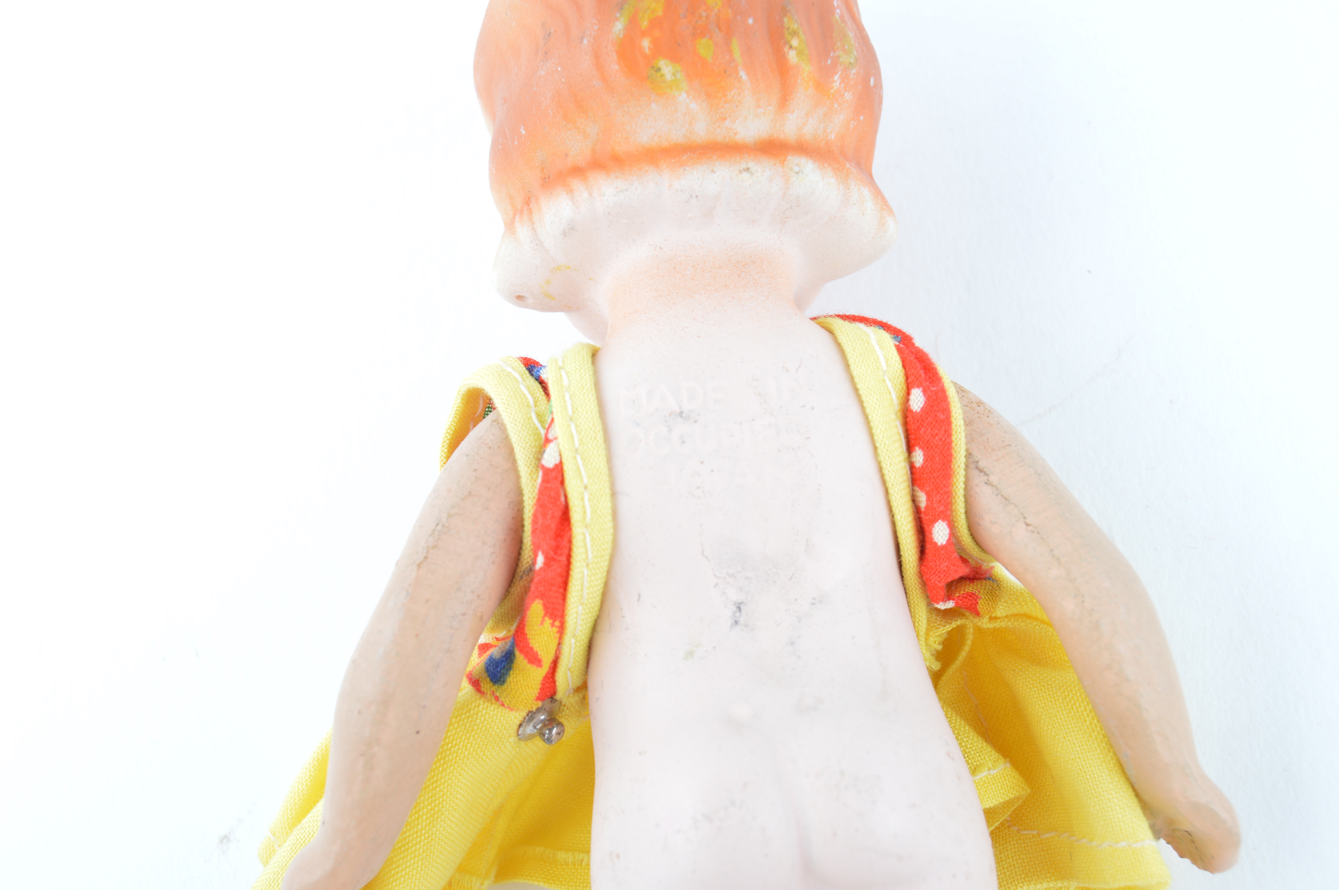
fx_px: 1895
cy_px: 445
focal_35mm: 51
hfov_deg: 38.9
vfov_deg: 26.4
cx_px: 670
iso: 100
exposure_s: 1/25
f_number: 8
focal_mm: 34
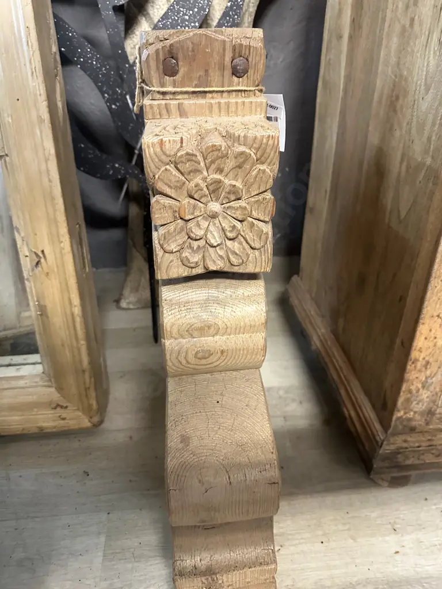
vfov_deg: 71.6
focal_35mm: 24
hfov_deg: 56.8
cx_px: 221
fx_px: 409
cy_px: 294
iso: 500
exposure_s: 1/50
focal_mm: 6.86
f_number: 1.78
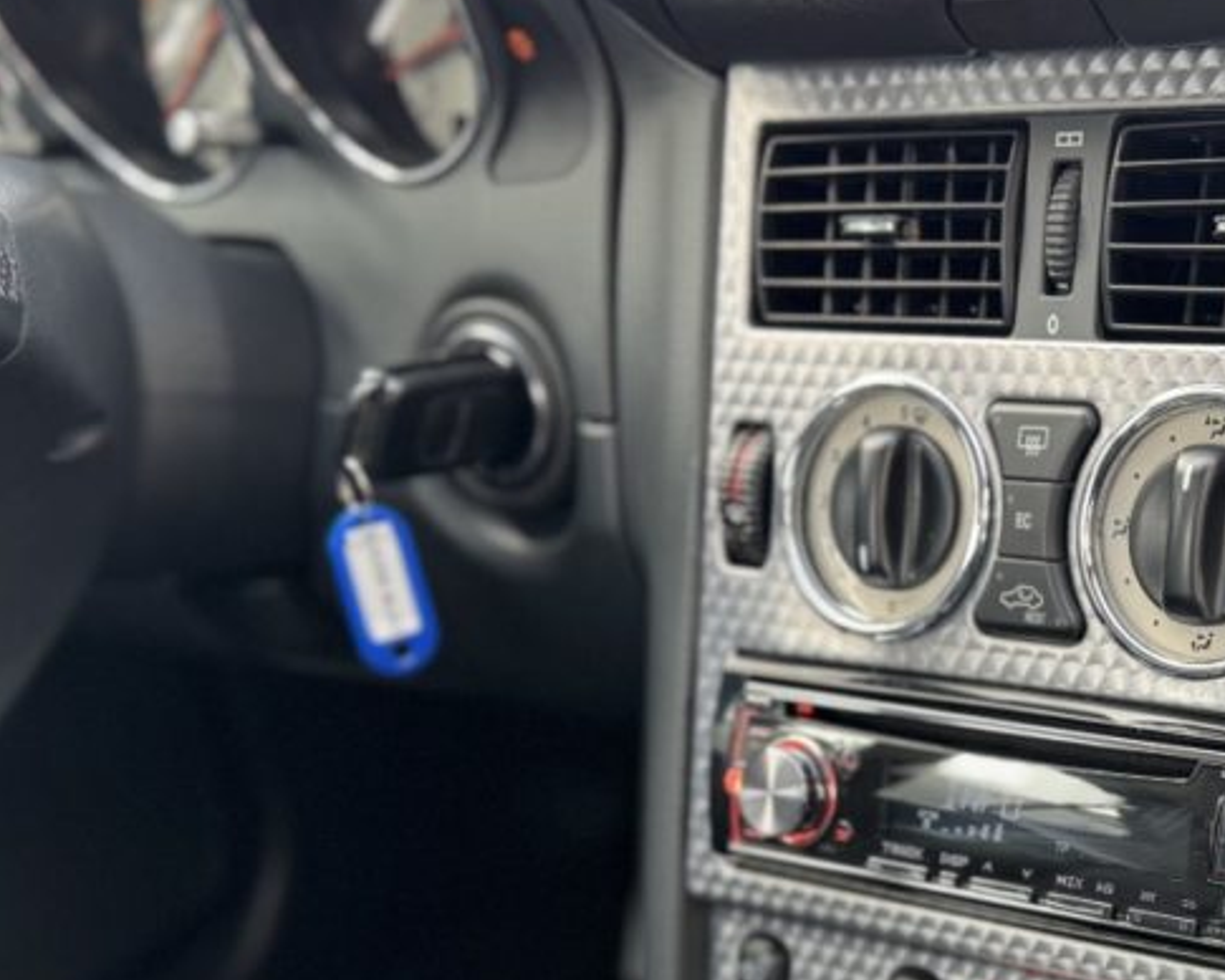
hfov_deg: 31.2
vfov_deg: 25.5
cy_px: 854
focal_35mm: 58
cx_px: 1066
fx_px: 2103
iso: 125
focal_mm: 6.76
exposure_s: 1/121
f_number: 1.78
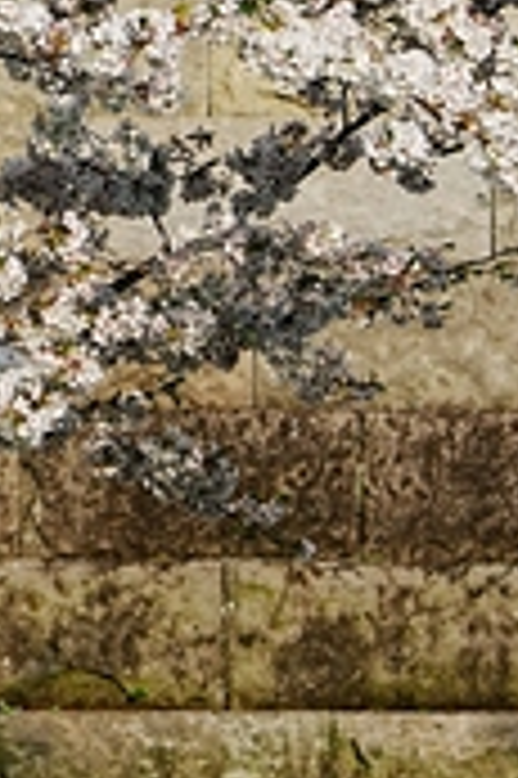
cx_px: -516
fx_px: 10510
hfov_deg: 2.8
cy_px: -301
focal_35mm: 486
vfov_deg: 4.2
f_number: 8
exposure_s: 1/500
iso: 100
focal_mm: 105
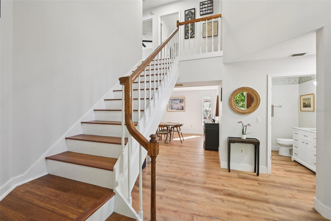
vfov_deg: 77.3
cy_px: 110
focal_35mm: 15
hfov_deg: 100.4
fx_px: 138
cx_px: 166
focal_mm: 15
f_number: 8
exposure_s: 1/15
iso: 400
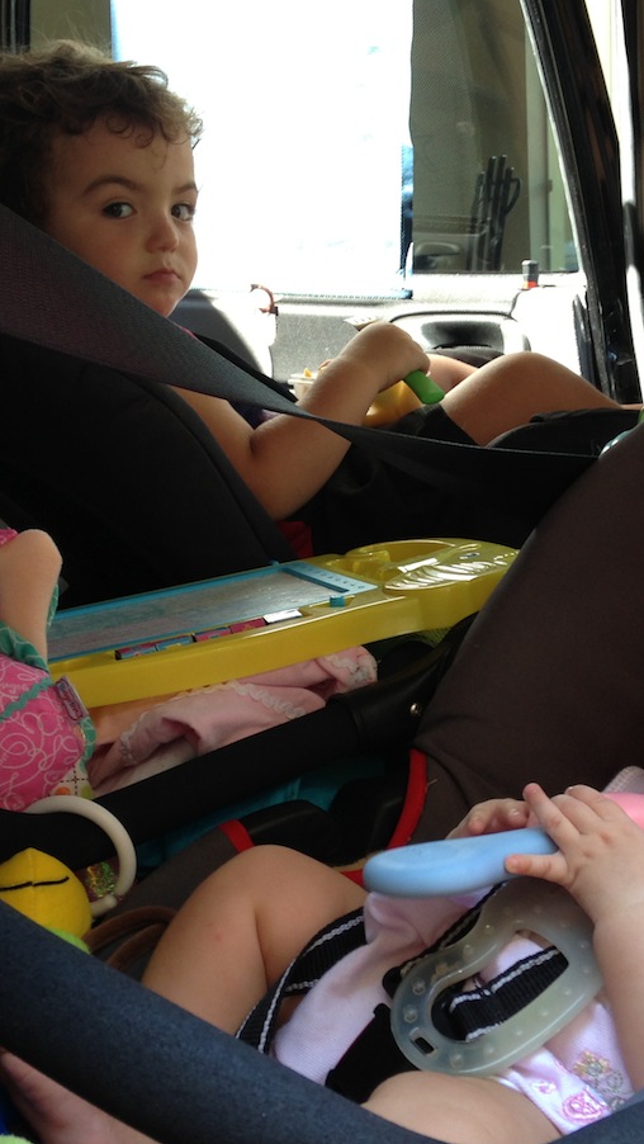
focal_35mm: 51
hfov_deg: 23.4
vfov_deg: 40.6
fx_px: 1547
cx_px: 436
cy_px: 562
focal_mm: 4.13
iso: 50
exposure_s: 1/30
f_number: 2.4
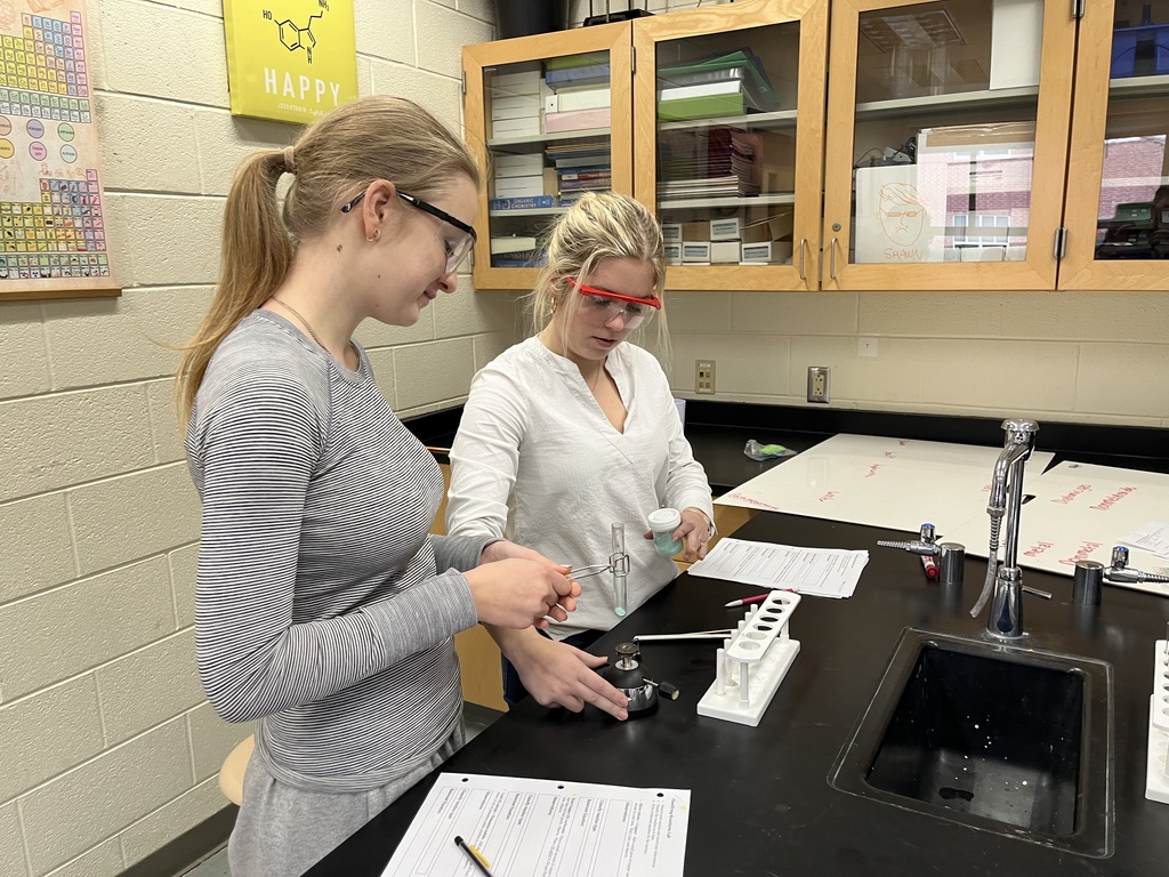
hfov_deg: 67.3
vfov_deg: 53.1
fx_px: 878
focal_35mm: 26
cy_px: 438
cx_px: 584
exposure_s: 1/60
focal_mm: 5.1
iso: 125
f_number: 1.6
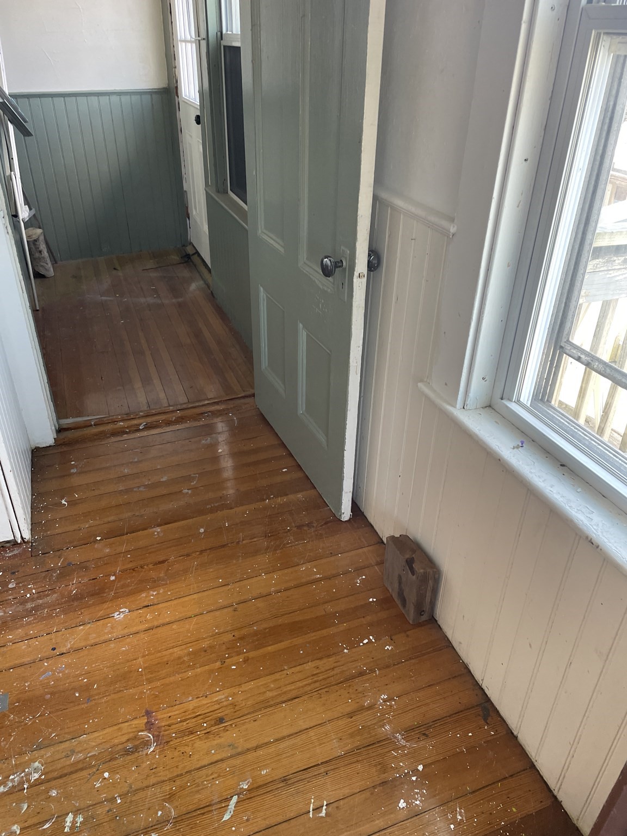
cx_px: 314
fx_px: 628
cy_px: 418
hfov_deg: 53.1
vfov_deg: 67.3
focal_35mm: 26
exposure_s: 1/121
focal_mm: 4.2
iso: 125
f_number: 1.6
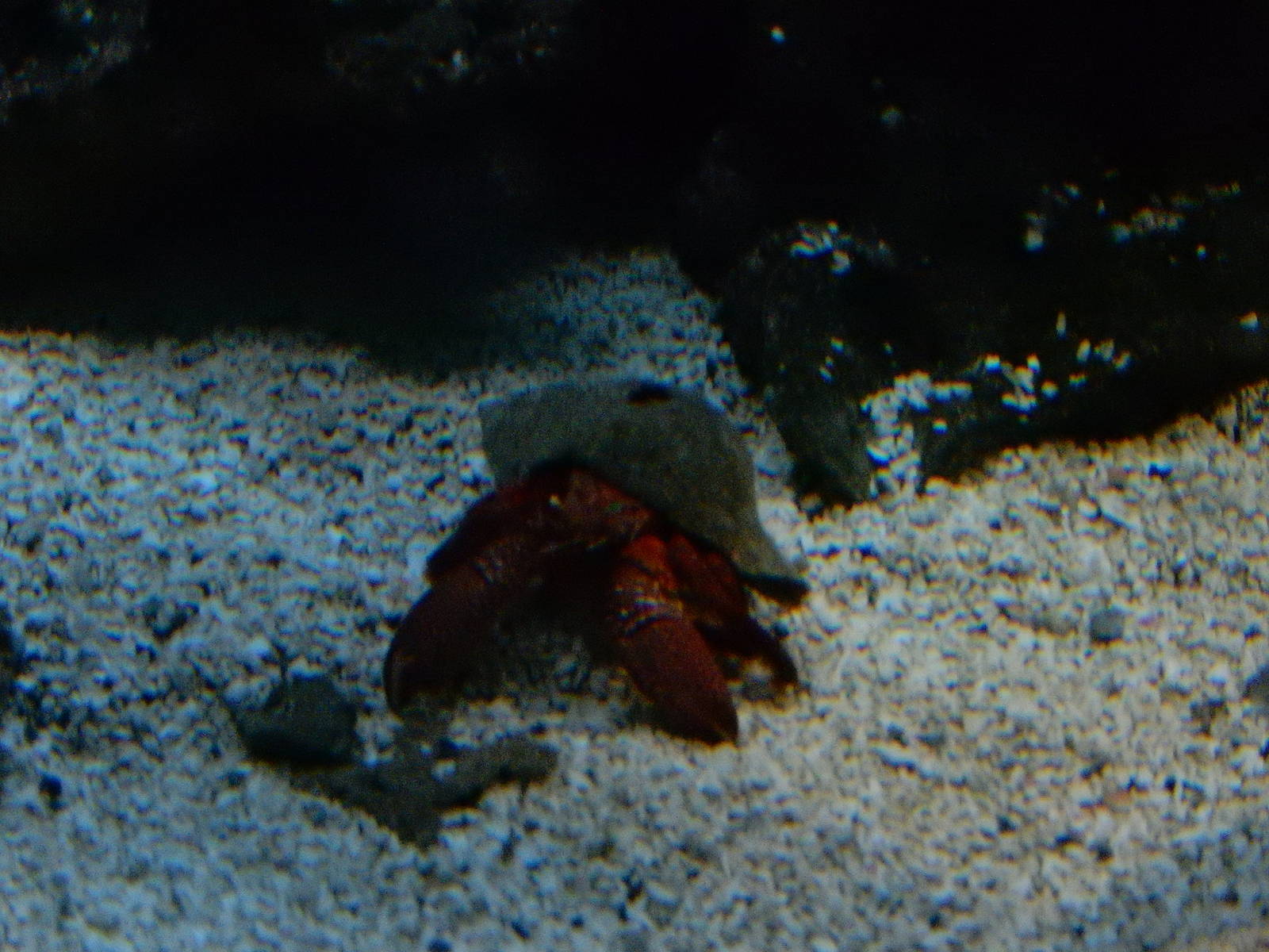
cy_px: 476
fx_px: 5389
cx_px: 634
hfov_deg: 13.4
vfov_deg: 10.1
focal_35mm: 147
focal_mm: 26.4
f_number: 5.6
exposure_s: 1/15
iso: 1600
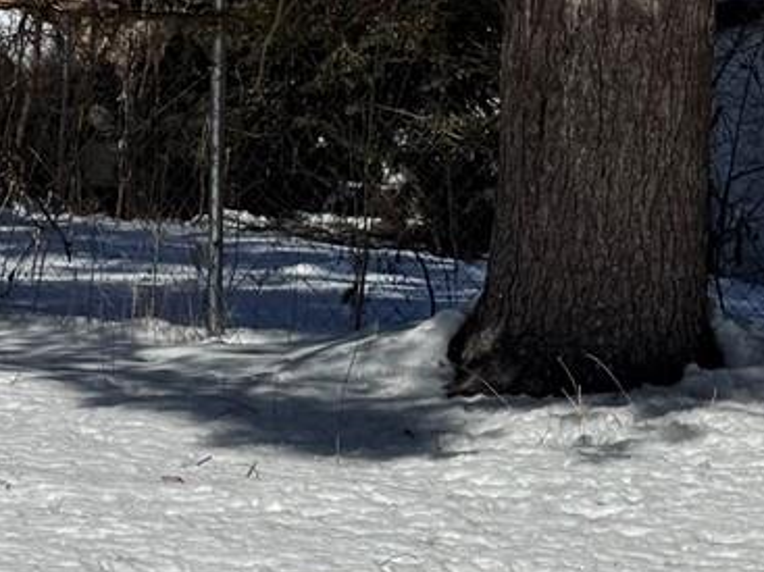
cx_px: -901
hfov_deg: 12.4
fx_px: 2957
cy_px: 364
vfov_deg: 11.1
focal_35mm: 134
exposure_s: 1/12346
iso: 80
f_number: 1.78
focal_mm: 6.76
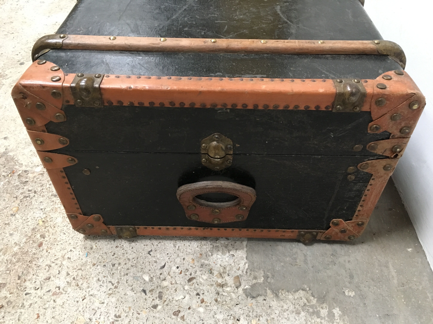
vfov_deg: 48.2
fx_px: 363
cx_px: 216
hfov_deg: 61.7
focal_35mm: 29
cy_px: 162
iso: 200
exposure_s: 1/20
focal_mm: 4.15
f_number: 2.2
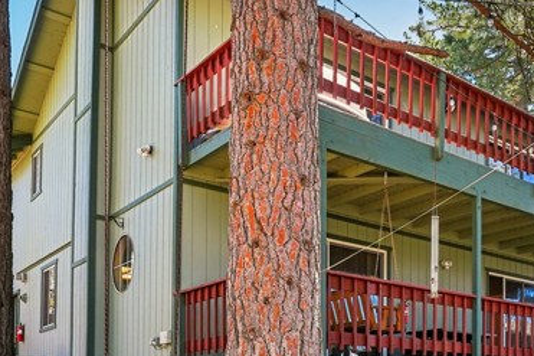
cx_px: 357
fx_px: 566
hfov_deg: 49.6
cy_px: 169
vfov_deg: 34.9
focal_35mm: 38
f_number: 8
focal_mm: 22.1
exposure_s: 1/60
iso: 160
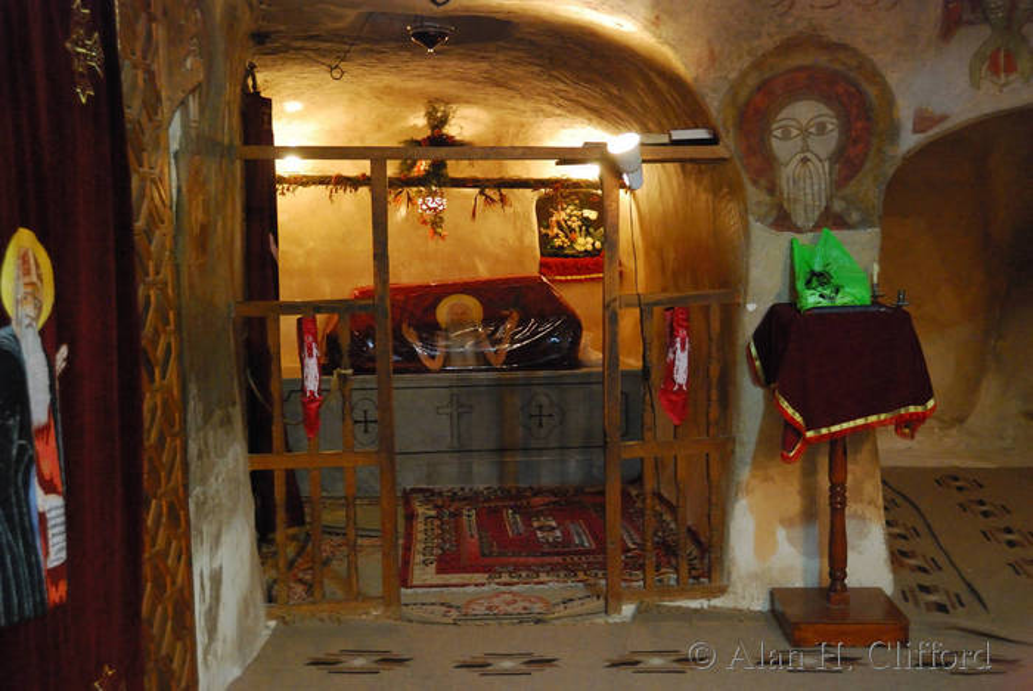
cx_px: 516
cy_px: 346
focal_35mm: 44
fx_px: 1249
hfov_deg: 44.9
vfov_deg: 30.9
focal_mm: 29
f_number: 4.2
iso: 1600
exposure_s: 1/15
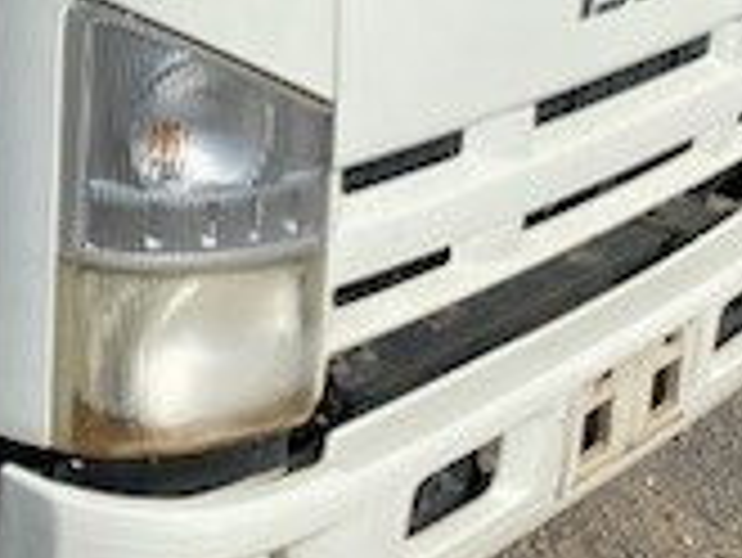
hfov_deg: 17.8
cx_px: -301
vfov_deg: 14.1
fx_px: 2167
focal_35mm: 101
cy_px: -148
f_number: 1.8
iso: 32
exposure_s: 1/4808
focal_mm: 4.25
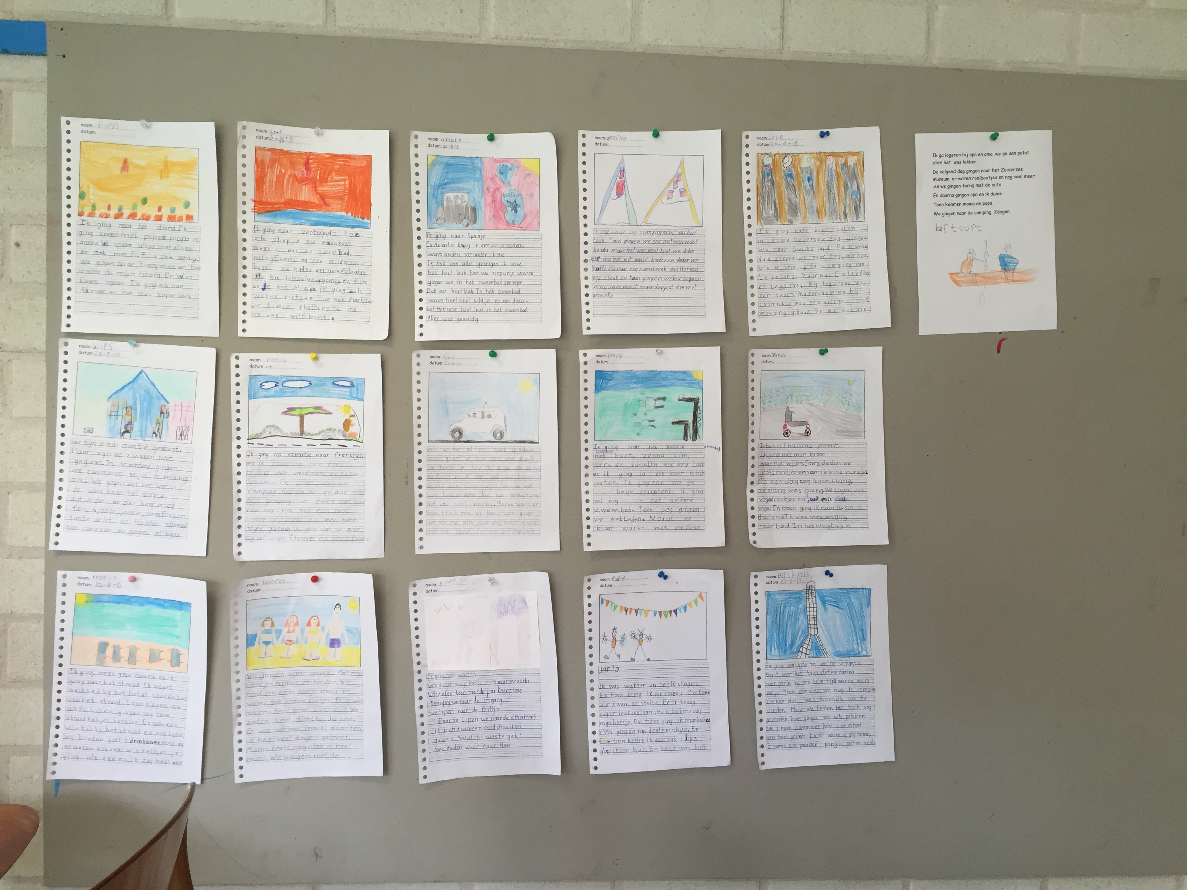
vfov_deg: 48.2
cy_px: 445
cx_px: 594
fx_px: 994
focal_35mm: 29
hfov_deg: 61.7
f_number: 2.2
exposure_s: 1/33
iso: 32
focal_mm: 4.15
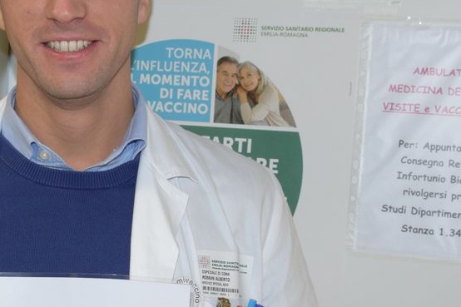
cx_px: 106
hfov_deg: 25.6
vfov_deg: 17.5
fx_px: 998
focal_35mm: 78
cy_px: 176
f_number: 5
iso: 800
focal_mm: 18
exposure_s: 1/100
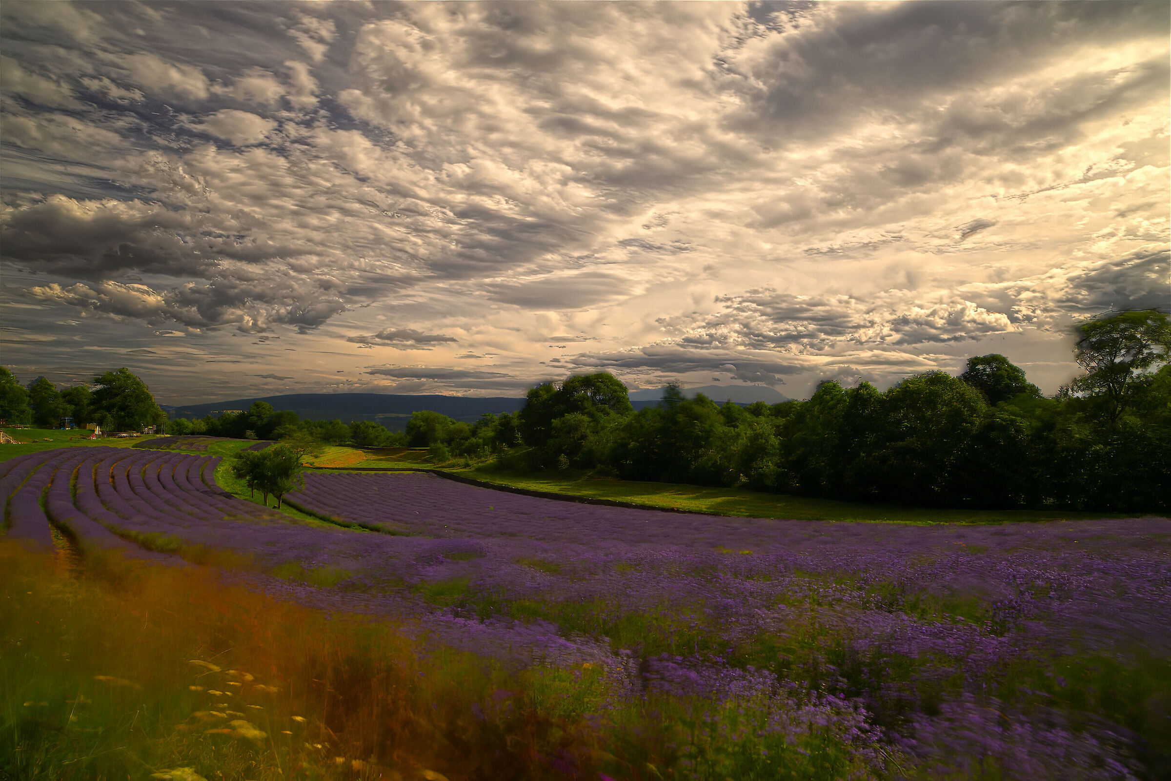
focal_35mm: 21
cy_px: 390
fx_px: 683
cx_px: 586
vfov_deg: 59.5
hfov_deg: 81.2
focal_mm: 21
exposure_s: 4
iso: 64
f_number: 13
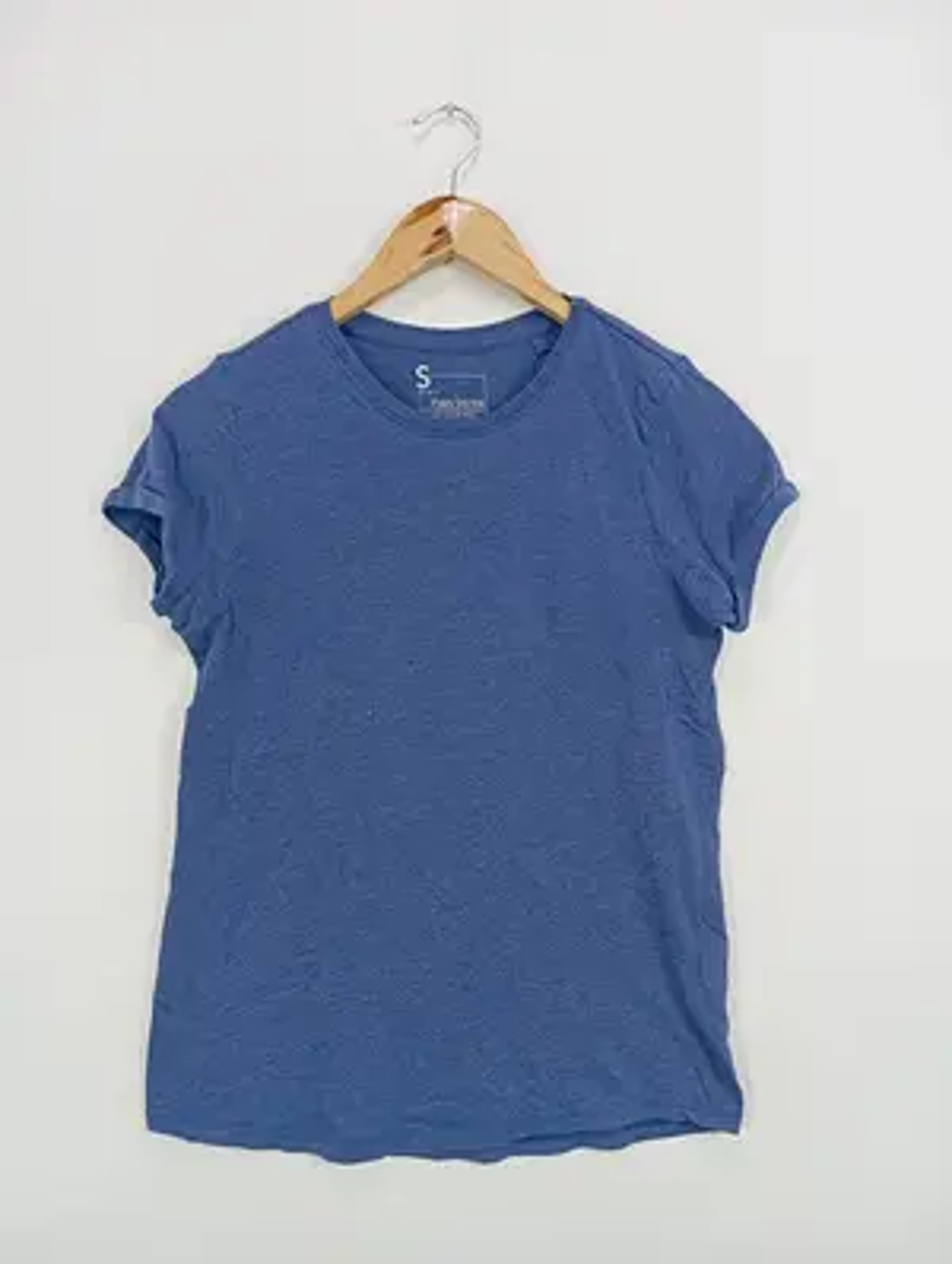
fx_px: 1023
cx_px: 476
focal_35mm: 28
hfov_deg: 49.9
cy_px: 632
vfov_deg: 63.4
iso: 93
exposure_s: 1/100
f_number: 1.8
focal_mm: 4.22
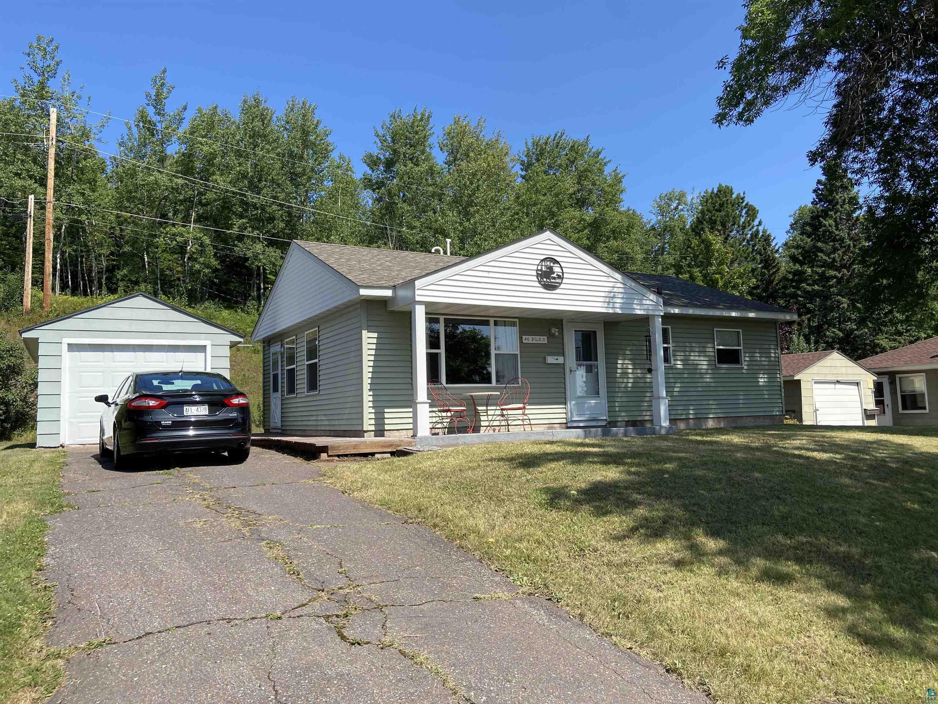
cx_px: 469
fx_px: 705
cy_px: 352
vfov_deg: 53.1
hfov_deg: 67.3
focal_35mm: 26
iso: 32
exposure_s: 1/1898
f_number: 1.8
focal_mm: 4.25
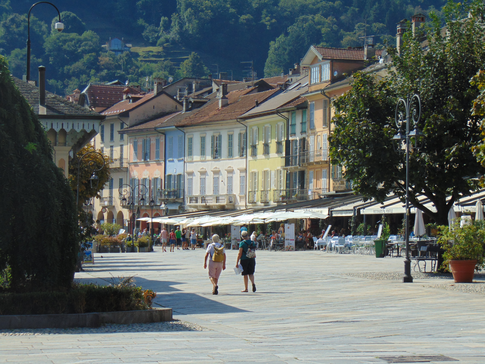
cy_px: 182
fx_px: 1513
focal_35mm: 108
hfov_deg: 18.2
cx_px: 242
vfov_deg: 13.7
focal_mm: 19.4
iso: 80
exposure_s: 1/800
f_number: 3.9
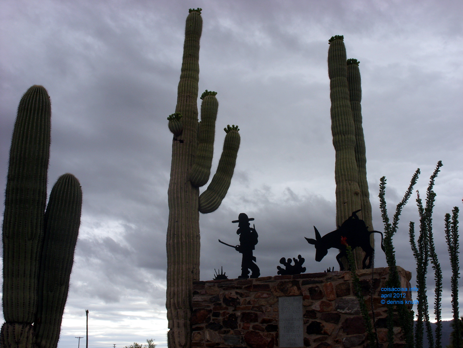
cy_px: 174
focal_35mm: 56
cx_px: 232
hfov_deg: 34.3
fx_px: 749
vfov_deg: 26.1
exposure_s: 1/201
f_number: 5.3
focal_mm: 9.3
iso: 50
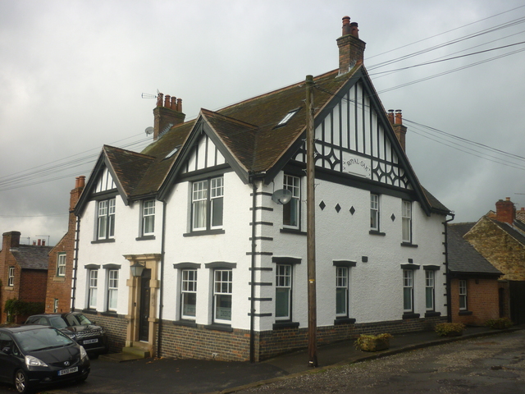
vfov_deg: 42.9
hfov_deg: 55.4
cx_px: 262
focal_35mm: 33
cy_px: 197
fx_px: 500
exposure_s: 1/800
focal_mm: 5.5
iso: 80
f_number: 2.8
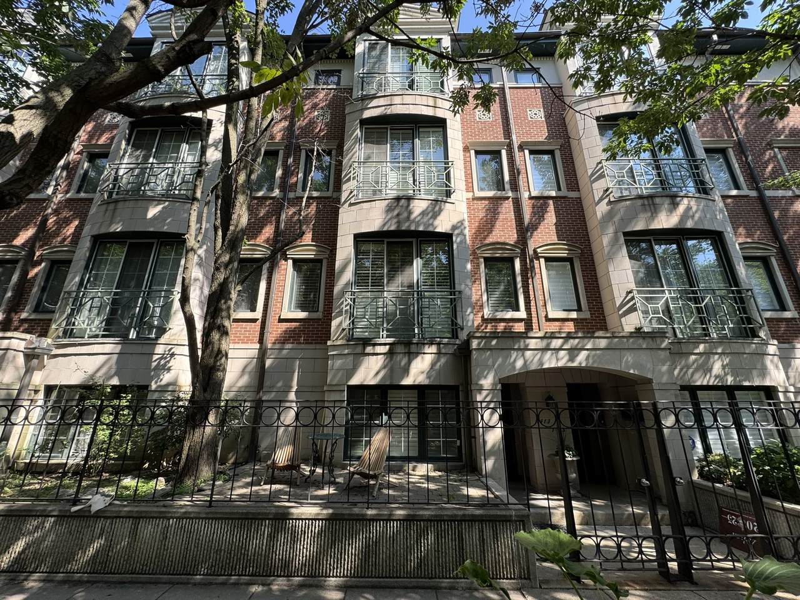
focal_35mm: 14
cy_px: 300
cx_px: 400
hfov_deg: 102.1
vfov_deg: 85.7
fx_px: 324
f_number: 2.2
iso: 40
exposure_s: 1/325
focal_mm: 2.22
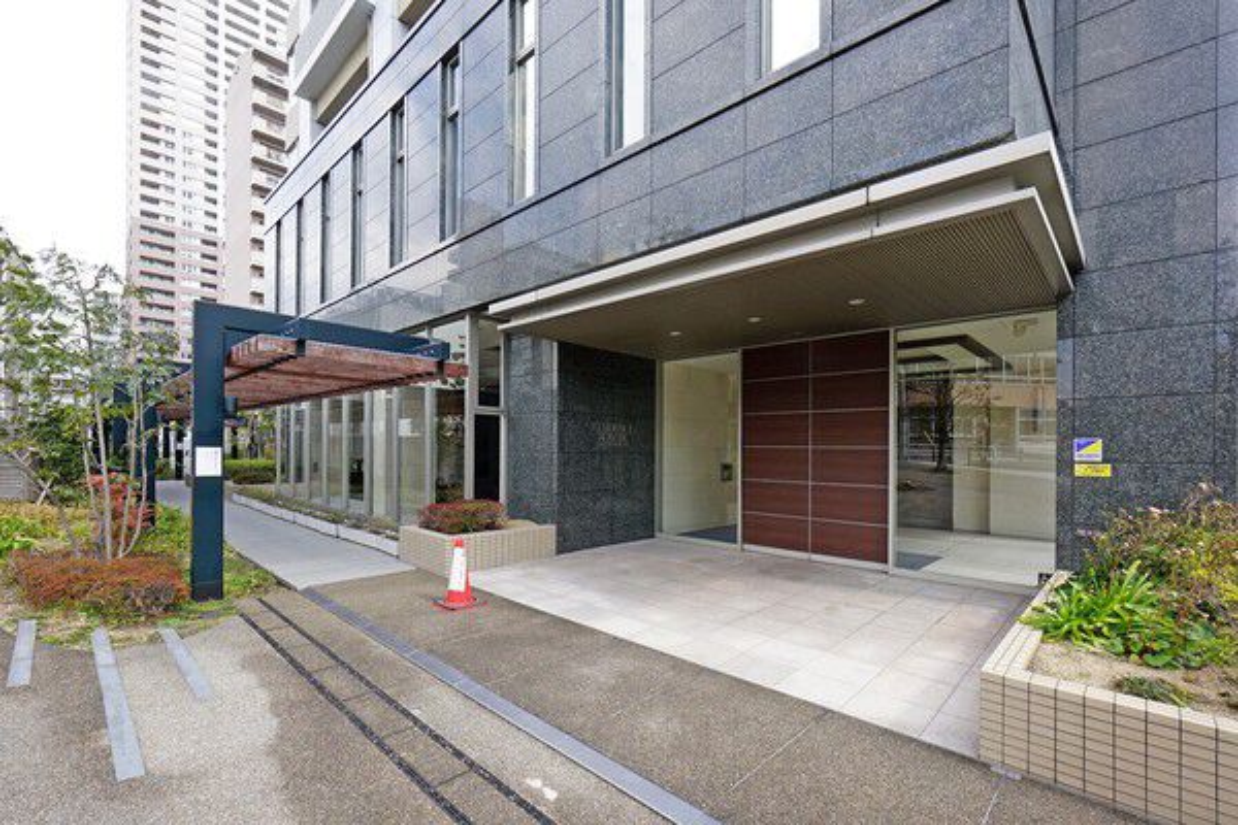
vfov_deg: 77.3
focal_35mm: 15
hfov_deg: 100.4
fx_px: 516
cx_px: 619
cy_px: 412
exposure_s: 1/60
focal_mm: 10
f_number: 11
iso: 320
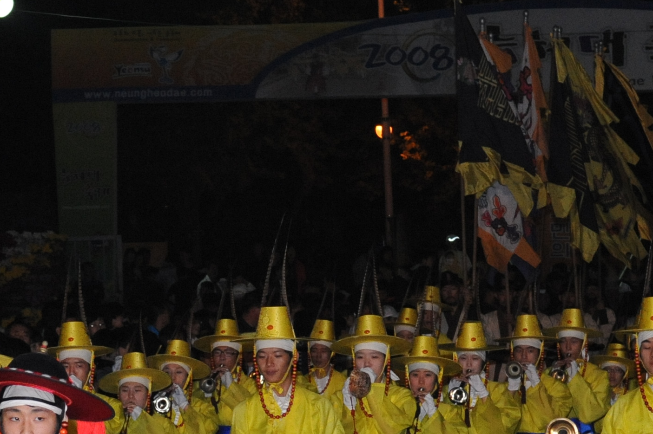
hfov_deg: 9.7
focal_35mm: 212
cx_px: 203
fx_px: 3843
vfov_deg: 6.5
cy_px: 434
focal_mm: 70
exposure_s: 1/125
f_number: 9
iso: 3200
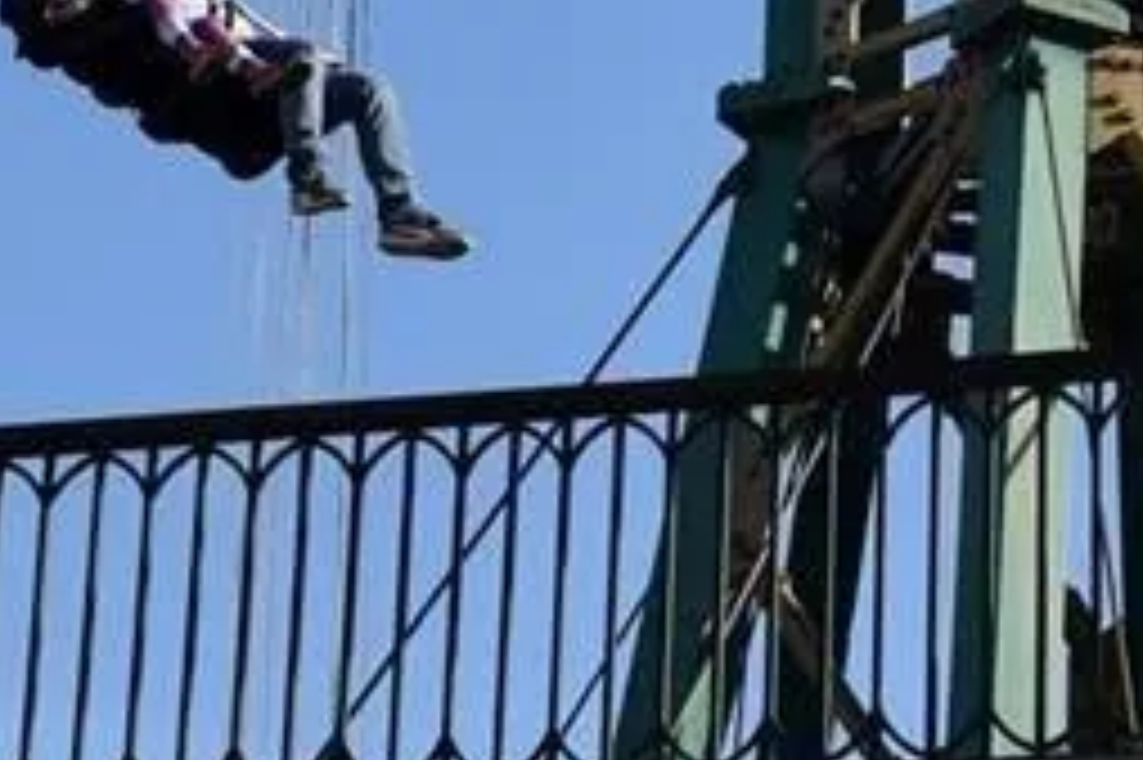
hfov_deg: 10.0
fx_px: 6473
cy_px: -477
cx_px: 1269
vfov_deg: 6.6
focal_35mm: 204
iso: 400
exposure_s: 1/1600
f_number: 6.3
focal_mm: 32
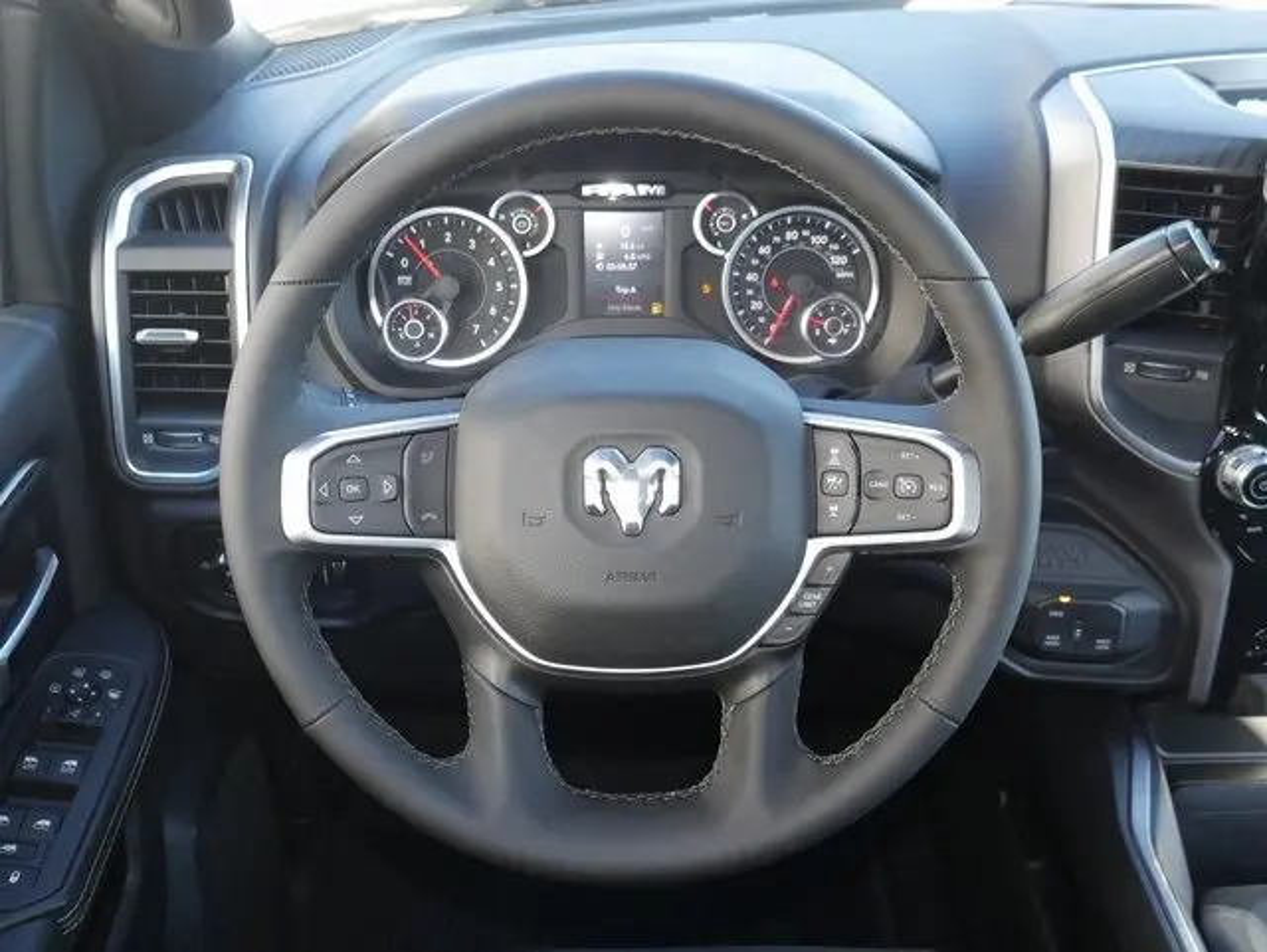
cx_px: 634
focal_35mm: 36
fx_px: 1319
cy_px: 476
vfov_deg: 39.7
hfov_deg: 51.3
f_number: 5
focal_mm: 18
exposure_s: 1/60
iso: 640
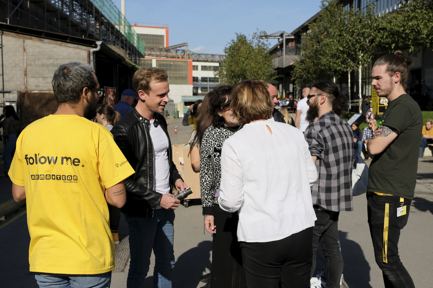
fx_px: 541
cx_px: 216
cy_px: 144
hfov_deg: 43.6
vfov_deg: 29.9
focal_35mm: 45
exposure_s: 1/1400
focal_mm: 30.2
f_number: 6.4
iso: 400
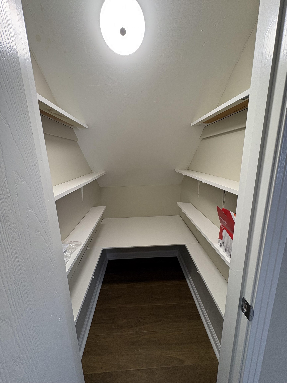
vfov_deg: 102.1
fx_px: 155
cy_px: 192
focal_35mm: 14
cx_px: 144
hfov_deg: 85.7
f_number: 2.2
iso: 160
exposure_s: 1/60
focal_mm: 2.22
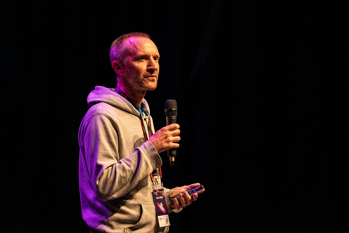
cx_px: 174
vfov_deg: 4.6
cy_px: 116
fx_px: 2910
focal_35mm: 300
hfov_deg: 6.9
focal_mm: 300
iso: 3200
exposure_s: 1/125
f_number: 5.6
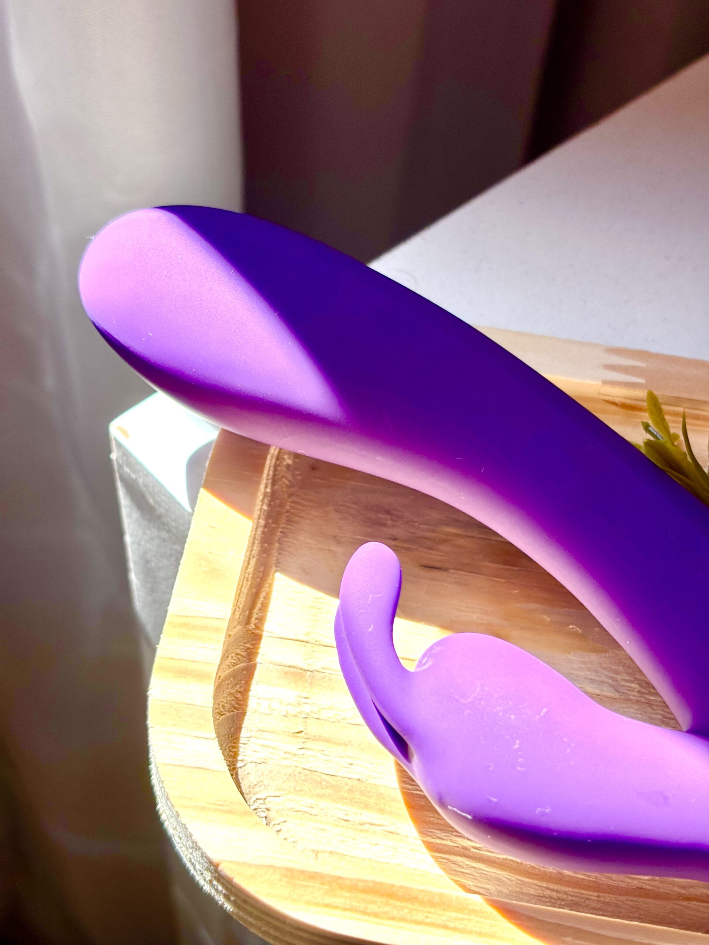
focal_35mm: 52
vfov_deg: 36.8
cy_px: 472
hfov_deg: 28.0
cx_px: 354
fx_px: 1420
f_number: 1.6
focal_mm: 5.96
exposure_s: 1/1139
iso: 32
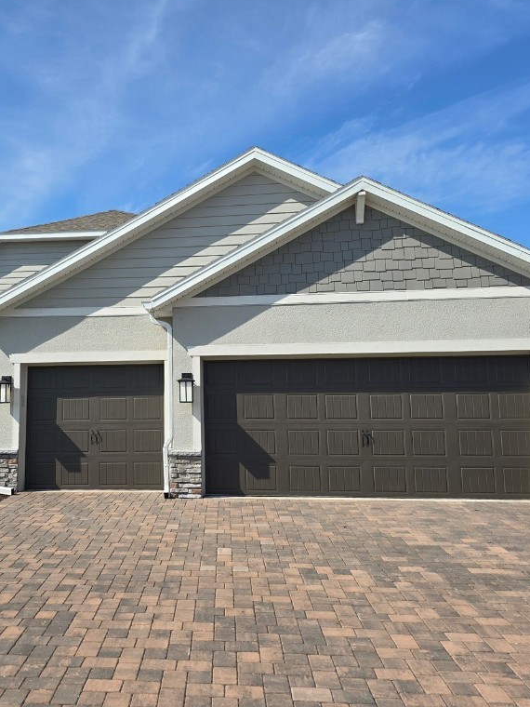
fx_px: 633
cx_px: 148
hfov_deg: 44.3
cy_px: 351
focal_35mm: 31
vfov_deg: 58.4
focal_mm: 6.3
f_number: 1.7
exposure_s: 1/909
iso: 12
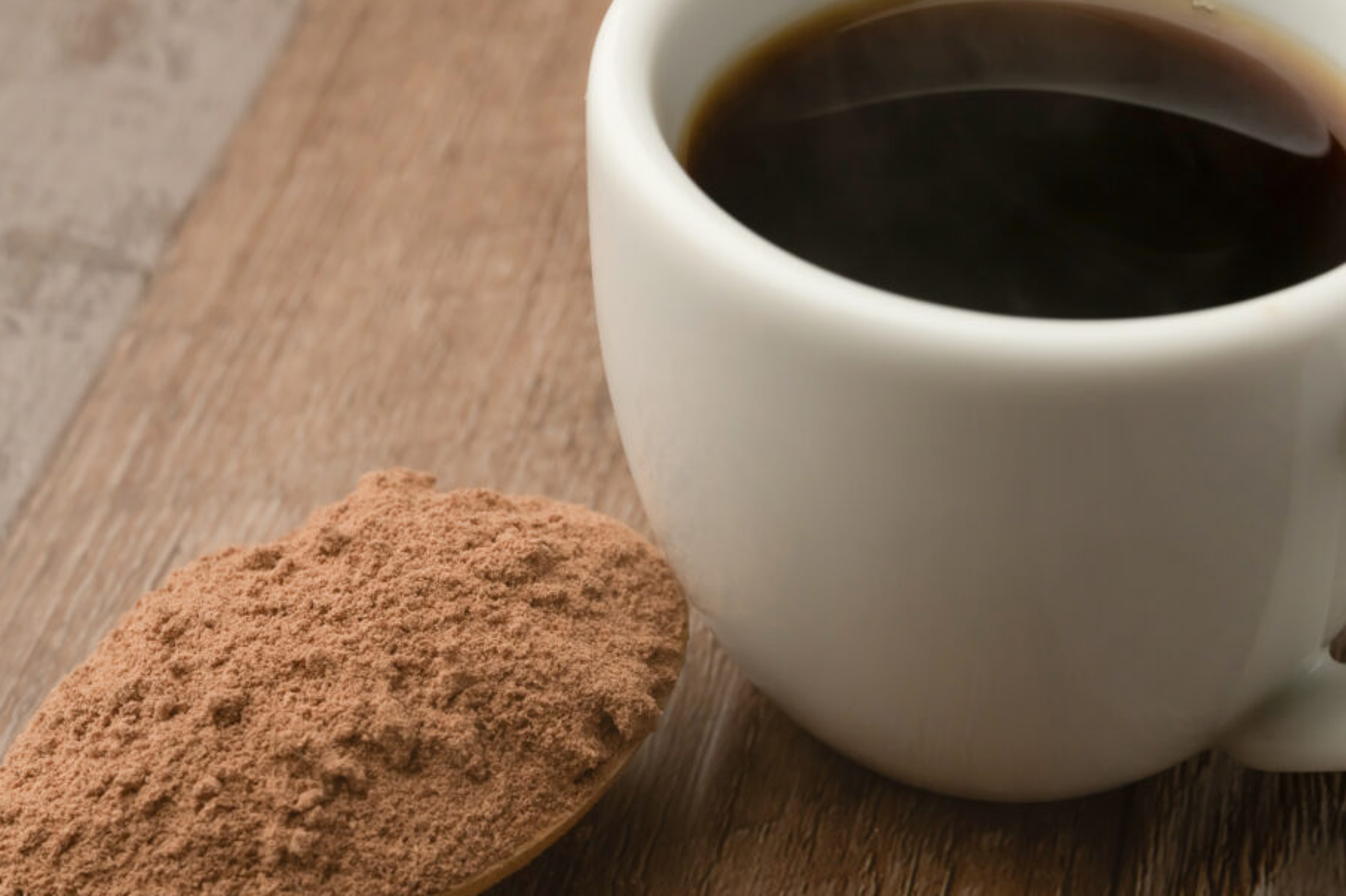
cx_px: 669
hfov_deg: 25.7
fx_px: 2952
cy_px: 417
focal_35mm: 79
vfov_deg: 17.3
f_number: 13
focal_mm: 70
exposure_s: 1/200
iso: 1000
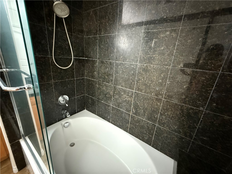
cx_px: 116
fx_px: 94
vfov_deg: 85.7
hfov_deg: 102.1
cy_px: 87
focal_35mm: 14
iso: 1250
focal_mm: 2.22
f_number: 2.2
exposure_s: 1/30
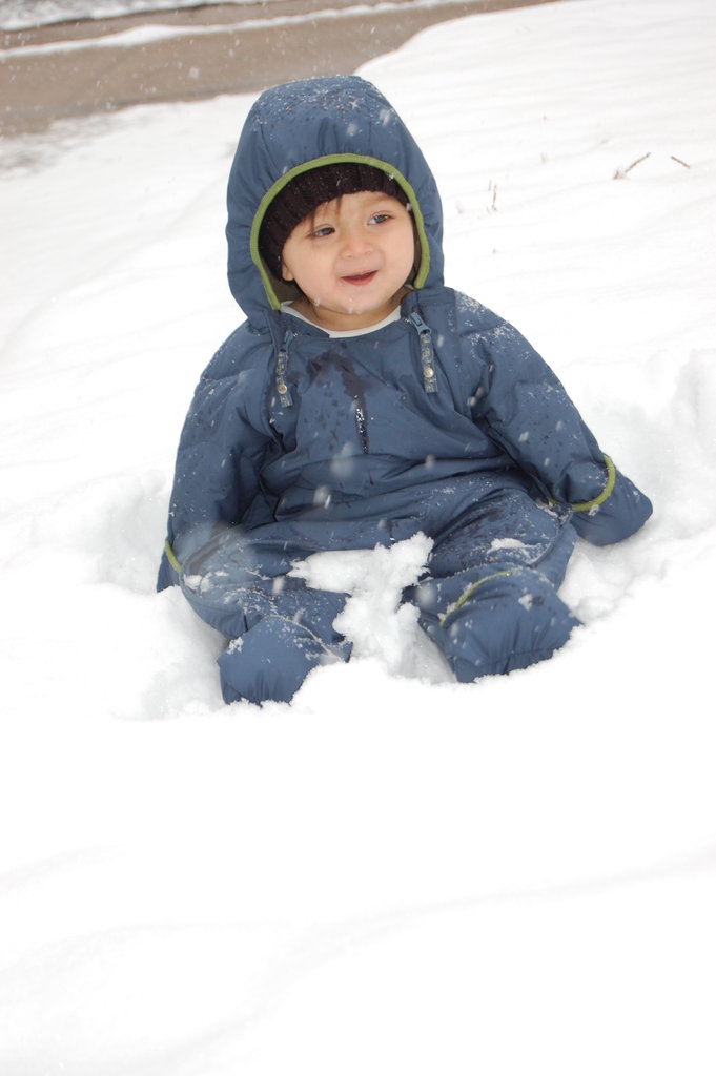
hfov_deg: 16.5
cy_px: 538
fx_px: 2465
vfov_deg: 24.6
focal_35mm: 82
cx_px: 358
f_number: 5.6
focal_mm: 55
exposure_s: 1/250
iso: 400
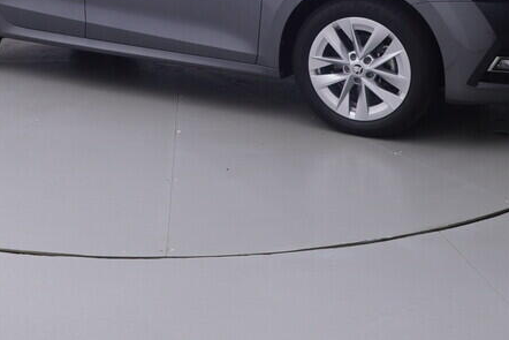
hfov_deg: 37.8
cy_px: -38
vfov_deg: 24.2
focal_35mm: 52
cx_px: 181
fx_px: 738
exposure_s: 1/80
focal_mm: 15
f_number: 5
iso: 200
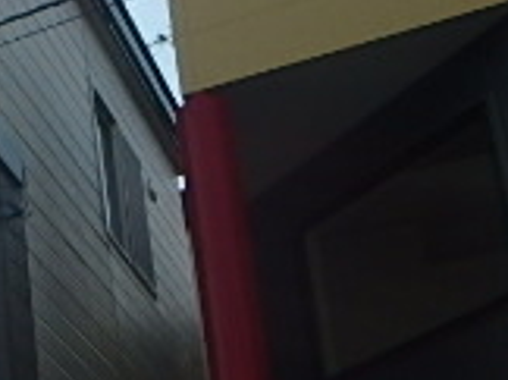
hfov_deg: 18.3
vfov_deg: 17.0
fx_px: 1216
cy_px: 443
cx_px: -417
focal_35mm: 83
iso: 125
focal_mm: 3.7
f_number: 6
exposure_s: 1/800
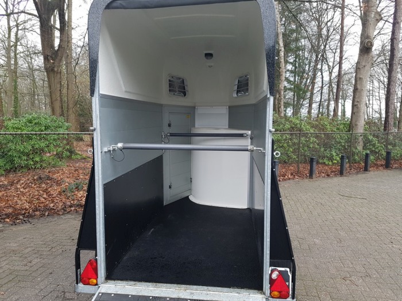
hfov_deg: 67.3
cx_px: 201
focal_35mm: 26
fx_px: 302
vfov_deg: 53.1
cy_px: 150
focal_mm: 4.2
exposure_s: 1/100
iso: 80
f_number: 1.7
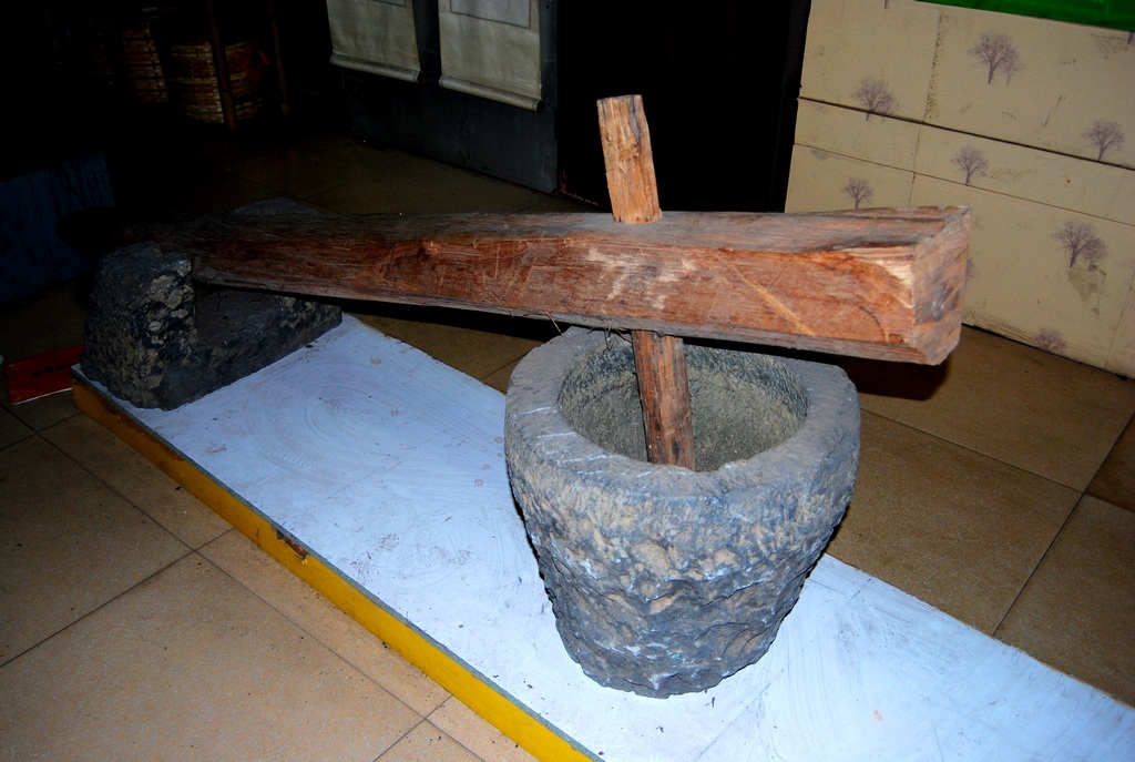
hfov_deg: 57.1
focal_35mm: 33
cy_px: 381
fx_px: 1042
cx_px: 568
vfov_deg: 40.1
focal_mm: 22
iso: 200
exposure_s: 1/60
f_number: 3.8
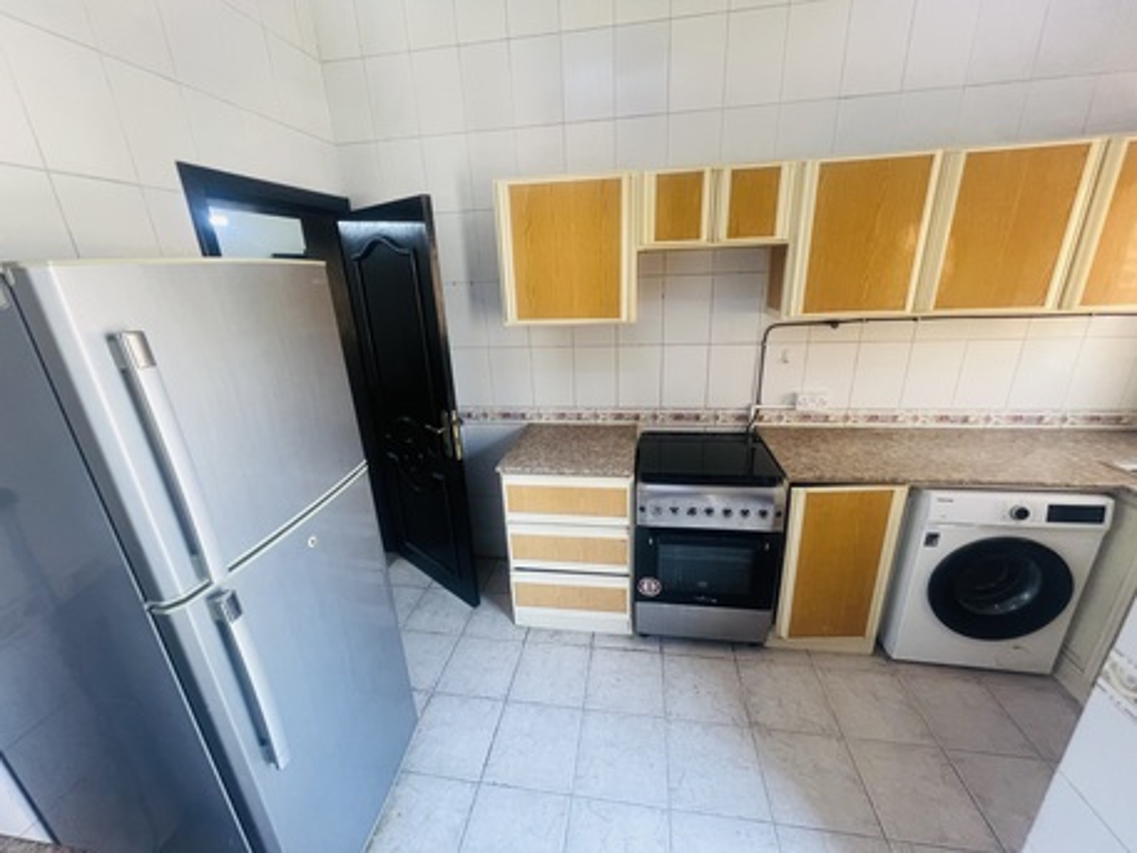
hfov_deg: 106.2
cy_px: 426
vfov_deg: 89.9
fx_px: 427
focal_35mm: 13
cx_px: 568
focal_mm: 1.57
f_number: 1.8
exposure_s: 1/50
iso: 200
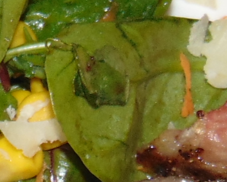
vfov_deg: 7.9
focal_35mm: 196
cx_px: -211
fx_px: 1317
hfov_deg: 9.3
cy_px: 17
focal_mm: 4.5
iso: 80
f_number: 3
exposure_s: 1/30
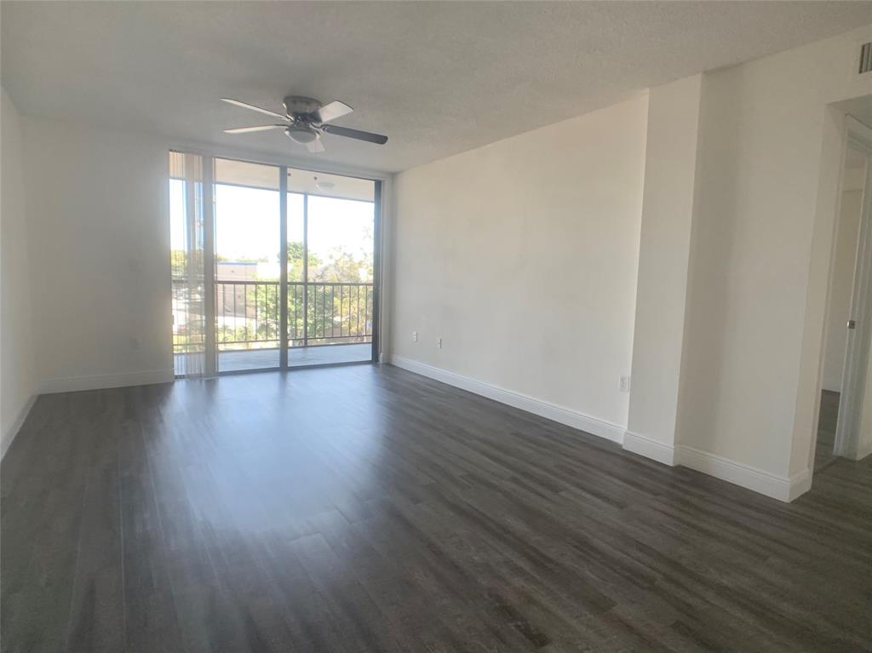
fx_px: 655
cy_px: 326
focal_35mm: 26
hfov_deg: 67.3
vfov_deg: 53.0
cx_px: 436
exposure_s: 1/120
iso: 100
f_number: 1.8
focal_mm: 4.25
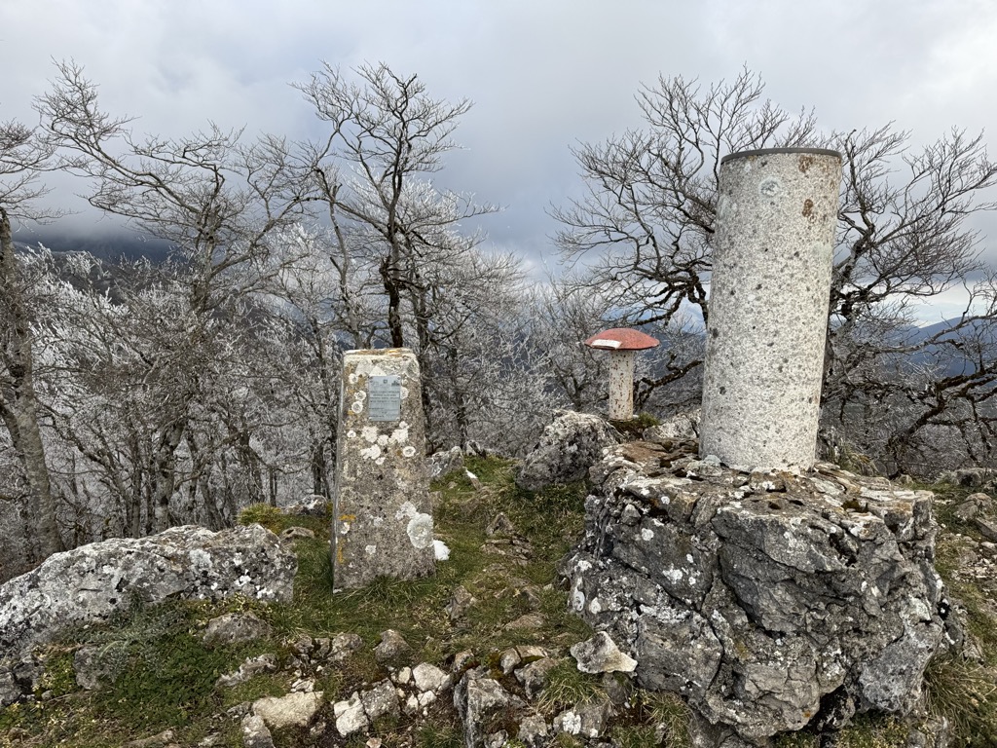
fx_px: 691
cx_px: 498
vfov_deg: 56.8
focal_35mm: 24
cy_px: 374
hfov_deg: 71.6
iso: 80
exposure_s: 1/842
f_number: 1.78
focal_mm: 6.76
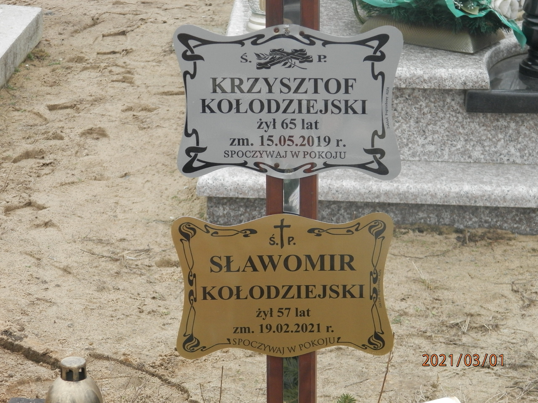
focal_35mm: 106
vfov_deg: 14.0
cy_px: 202
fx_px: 1647
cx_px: 269
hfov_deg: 18.5
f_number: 4.5
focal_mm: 19
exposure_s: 1/160
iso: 200
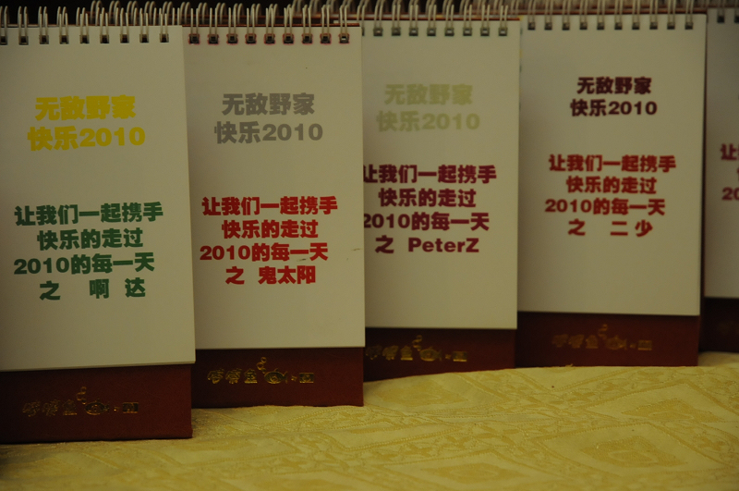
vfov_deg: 10.7
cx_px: 370
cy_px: 246
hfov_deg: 16.1
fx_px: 2614
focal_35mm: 128
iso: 800
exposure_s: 1/15
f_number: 5.6
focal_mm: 85
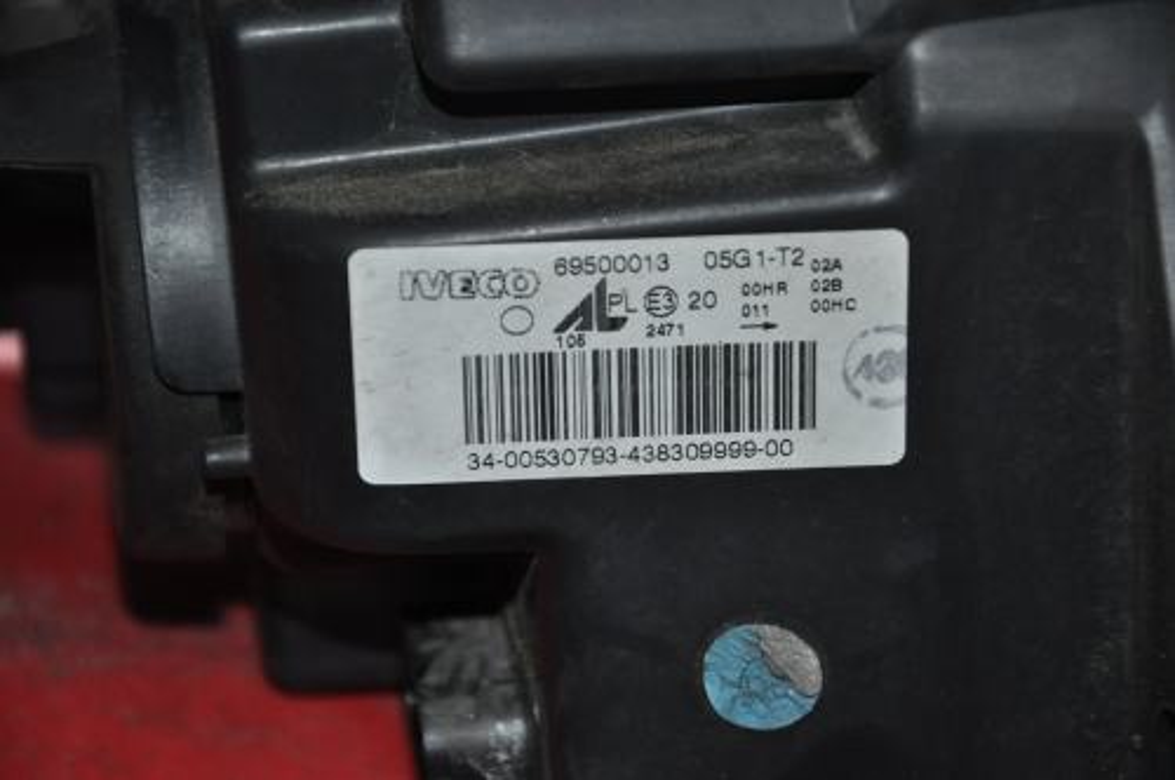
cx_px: 588
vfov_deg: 9.3
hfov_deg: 14.0
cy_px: 390
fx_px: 4792
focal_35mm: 147
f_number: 5.6
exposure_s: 1/60
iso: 800
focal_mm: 98
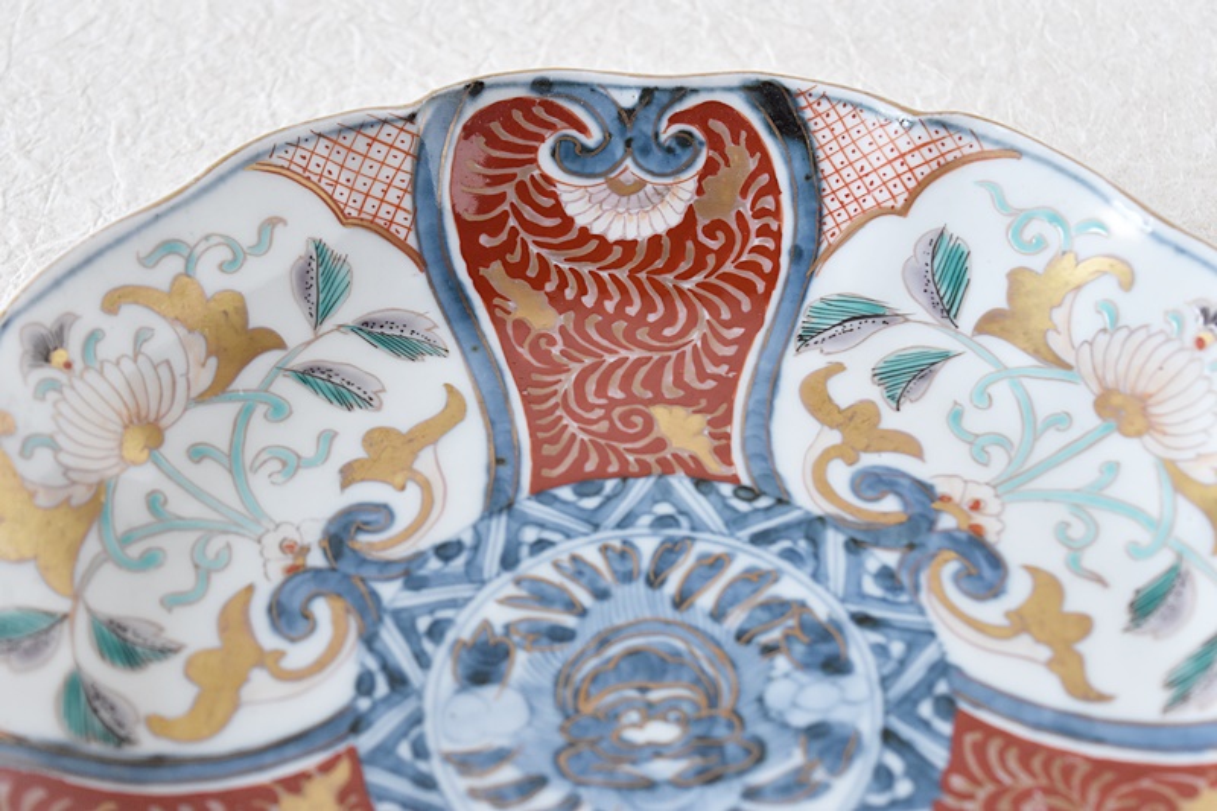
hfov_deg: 24.6
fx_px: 2788
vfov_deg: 16.5
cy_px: 406
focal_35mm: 82
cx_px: 608
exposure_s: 1/15
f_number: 5.6
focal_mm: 55
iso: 800
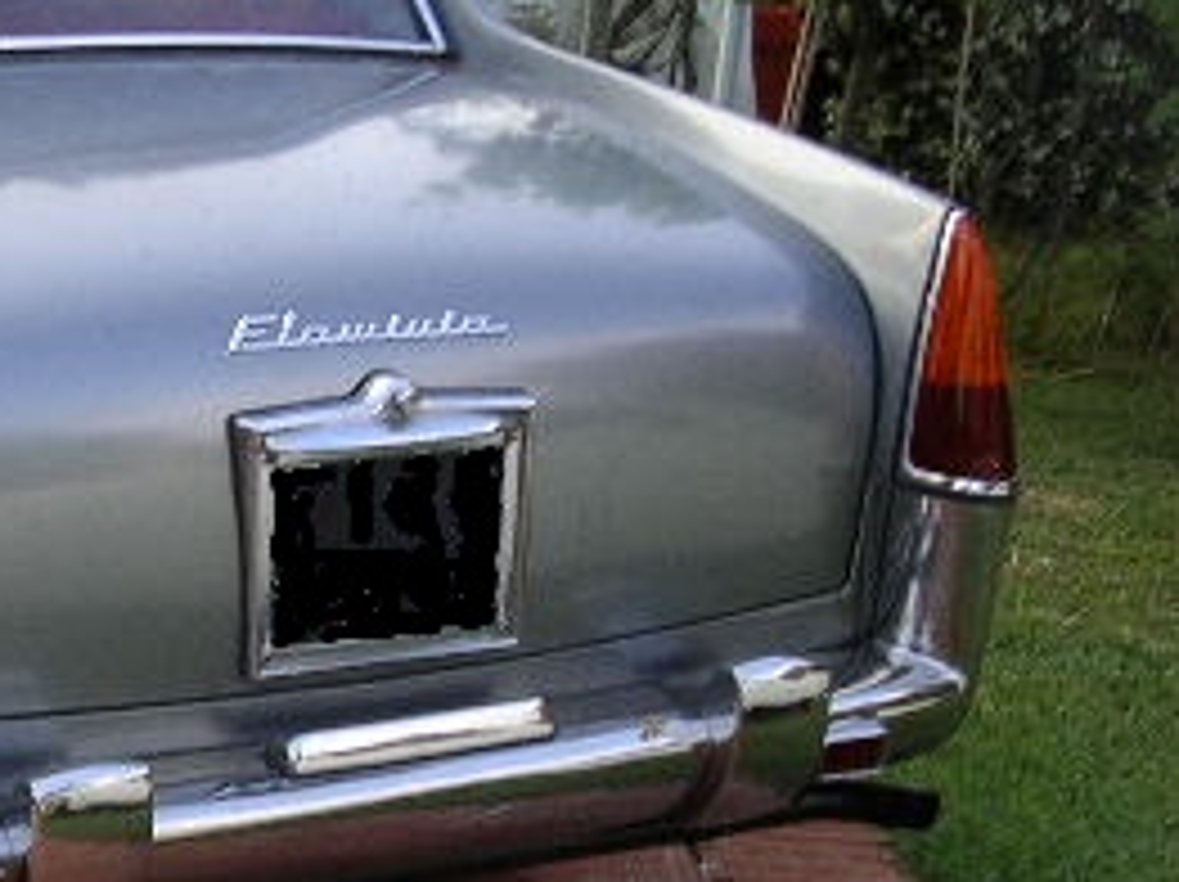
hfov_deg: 20.2
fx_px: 3165
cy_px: 459
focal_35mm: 93
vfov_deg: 15.9
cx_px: -94
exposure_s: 1/100
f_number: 2.9
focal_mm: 5.8
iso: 50
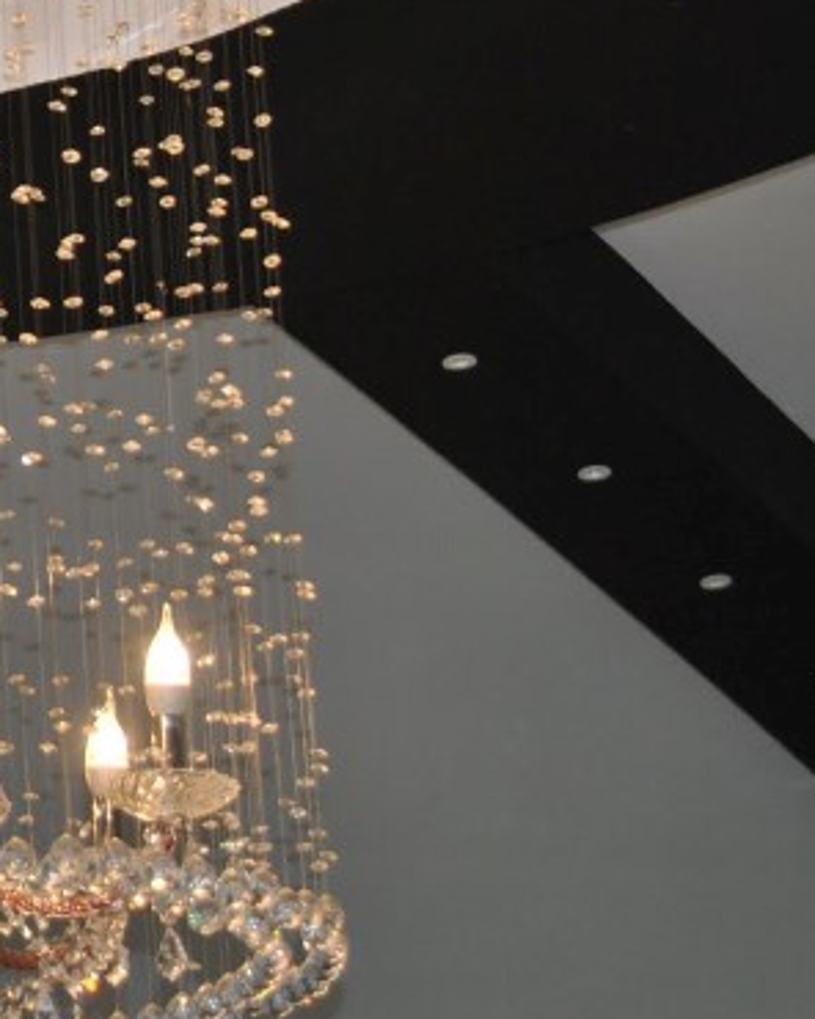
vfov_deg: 11.6
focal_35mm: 166
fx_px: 5005
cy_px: 355
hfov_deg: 9.1
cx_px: -431
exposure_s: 1/100
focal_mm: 38
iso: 200
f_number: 4.2
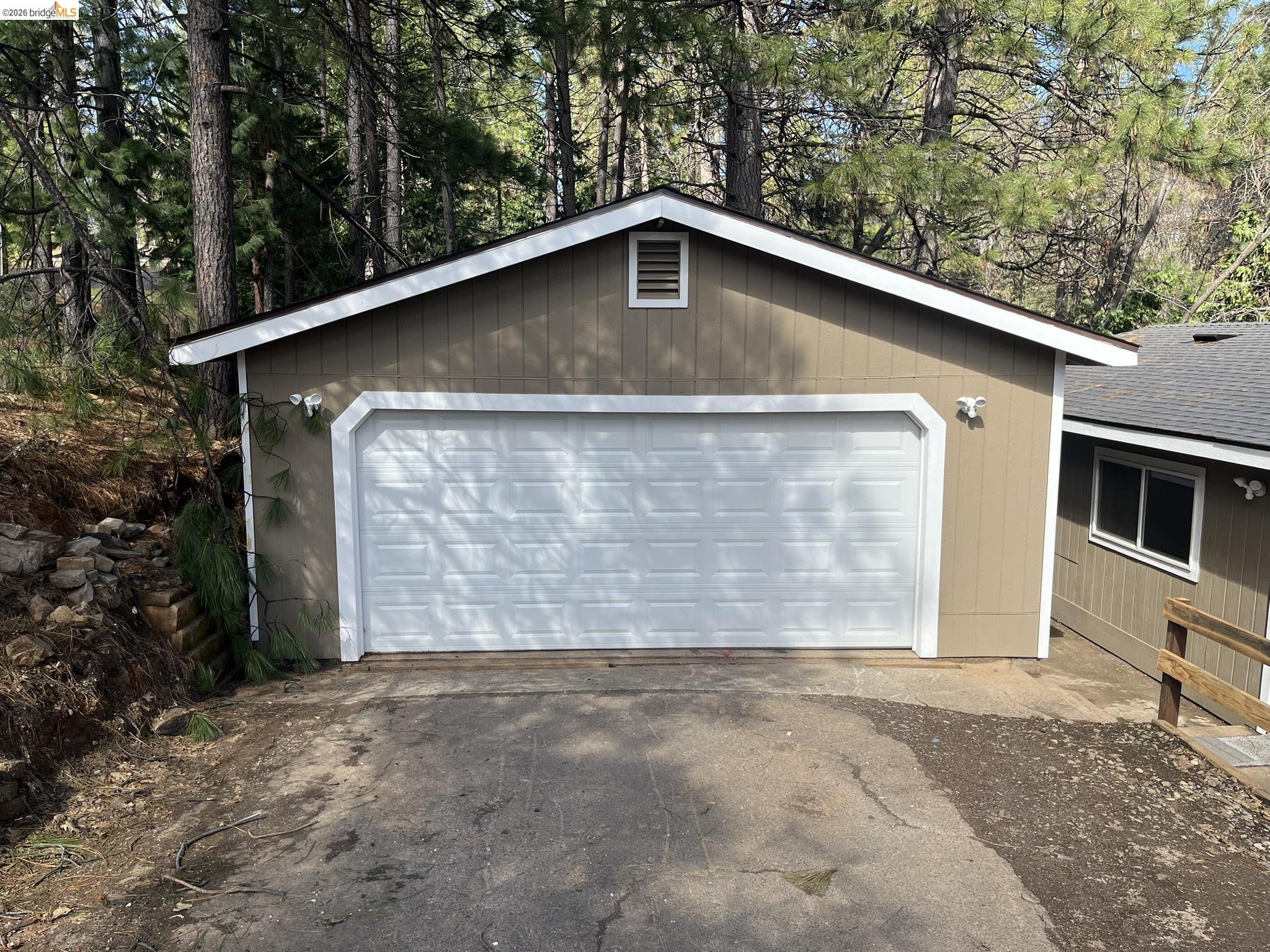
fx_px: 954
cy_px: 476
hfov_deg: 67.3
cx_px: 635
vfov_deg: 53.1
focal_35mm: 26
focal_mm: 5.1
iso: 50
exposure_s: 1/1106
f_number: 1.6
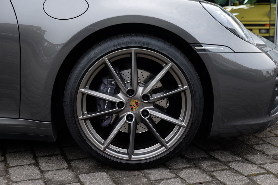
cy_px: 92
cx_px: 139
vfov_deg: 26.5
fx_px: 394
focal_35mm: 51
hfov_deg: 38.9
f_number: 3.6
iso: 200
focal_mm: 34.3
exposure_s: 1/70
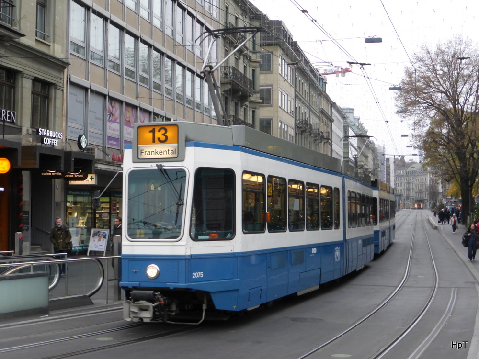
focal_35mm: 57
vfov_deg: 25.7
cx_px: 240
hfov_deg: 33.8
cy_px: 180
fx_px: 789
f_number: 4.6
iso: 250
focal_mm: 9.7
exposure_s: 1/60
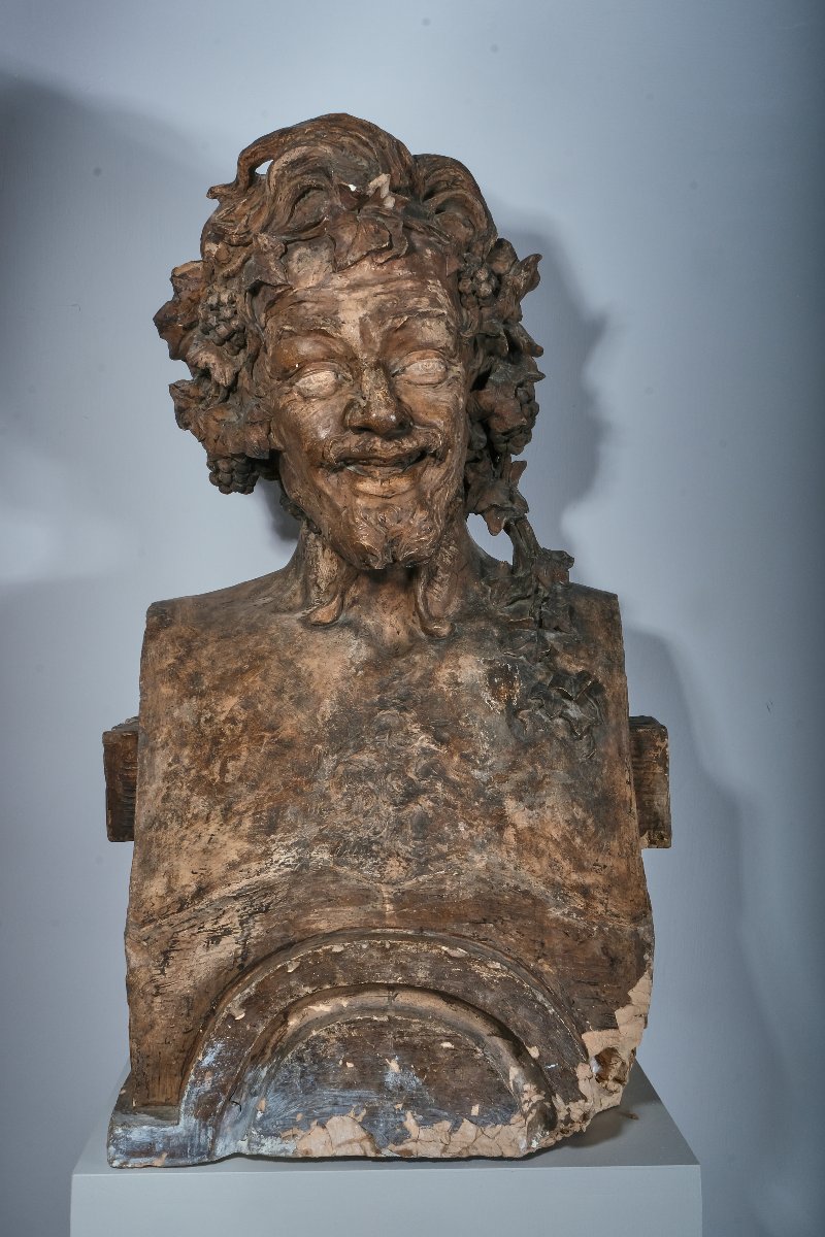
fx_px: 1272
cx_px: 412
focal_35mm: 37
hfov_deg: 35.9
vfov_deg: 51.9
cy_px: 618
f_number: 22
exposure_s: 1/250
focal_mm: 24.7
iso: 320
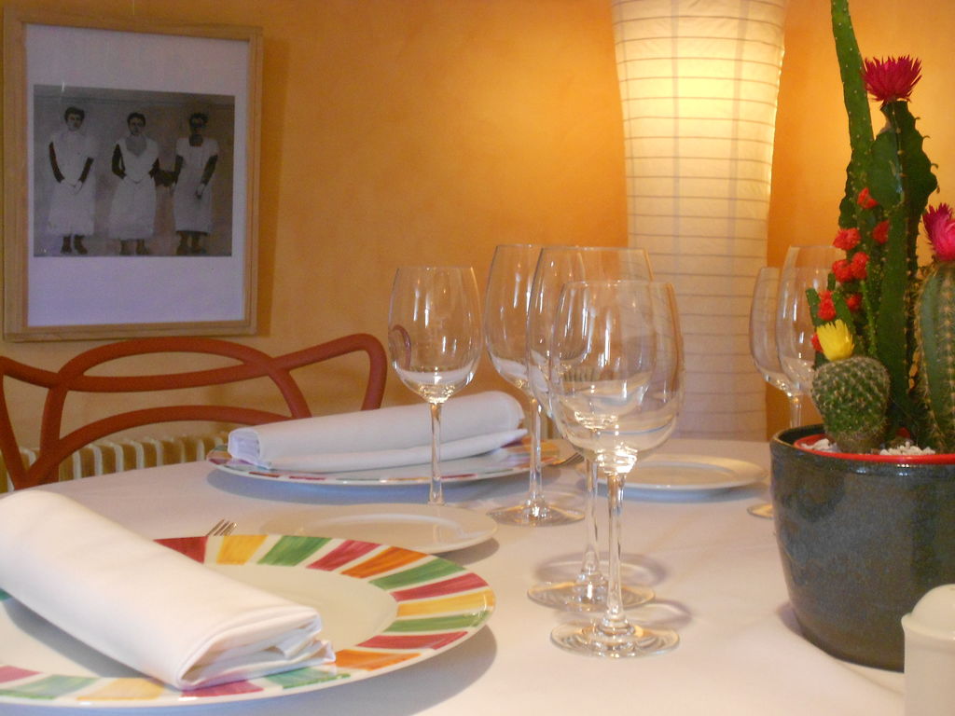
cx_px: 478
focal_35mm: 49
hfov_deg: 38.9
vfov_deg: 29.7
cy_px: 358
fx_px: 1352
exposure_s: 1/6
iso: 400
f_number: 4.5
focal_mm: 8.8
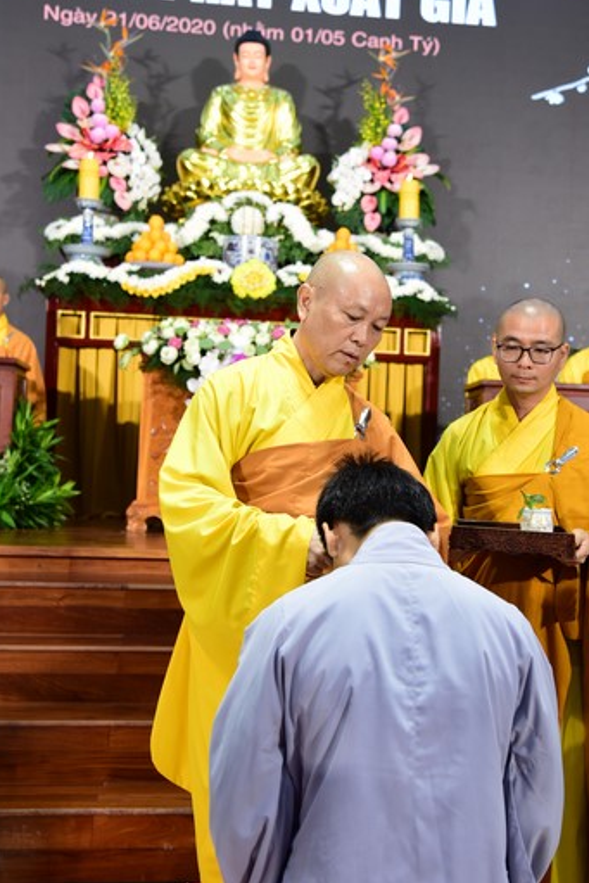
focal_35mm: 56
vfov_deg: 35.6
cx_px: 356
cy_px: 396
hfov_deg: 24.2
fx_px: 1373
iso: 800
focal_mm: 44
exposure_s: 1/100
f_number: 4.5
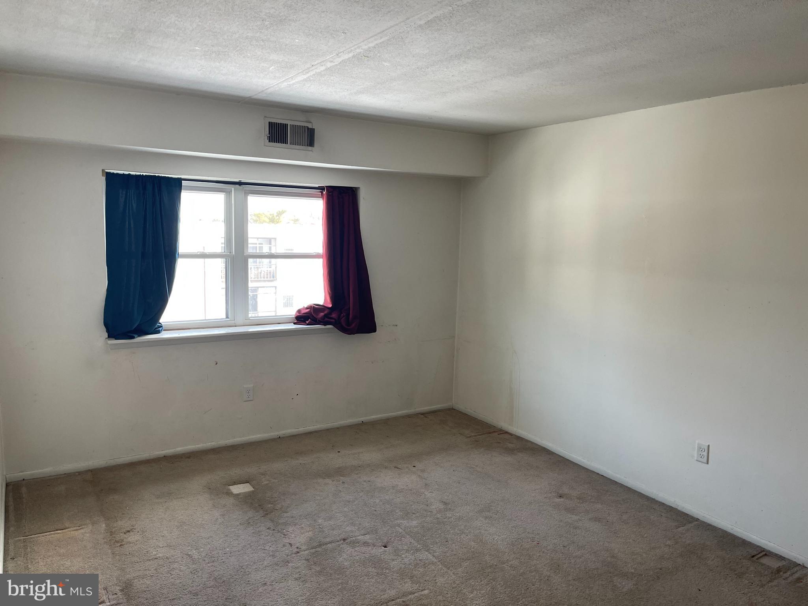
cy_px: 303
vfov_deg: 54.9
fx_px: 584
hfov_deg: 69.4
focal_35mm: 25
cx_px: 404
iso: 125
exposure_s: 1/121
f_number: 1.6
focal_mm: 5.1
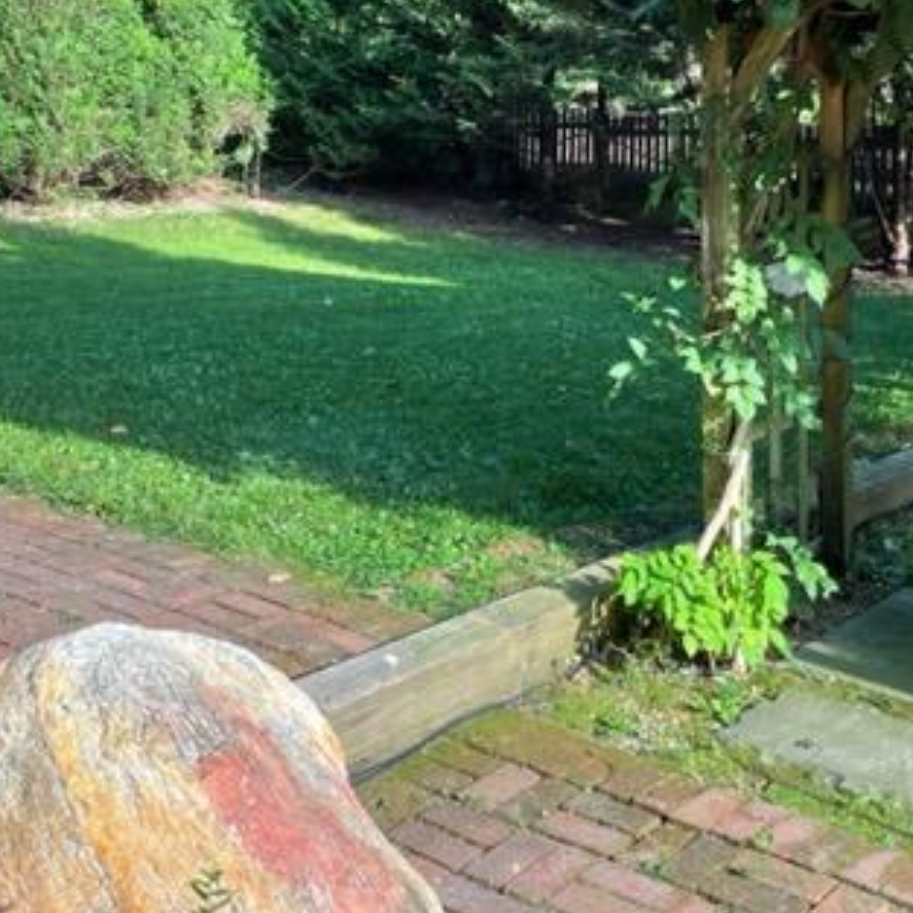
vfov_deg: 35.2
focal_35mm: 47
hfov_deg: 35.9
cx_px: 566
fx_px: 1402
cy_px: 219
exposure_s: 1/278
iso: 32
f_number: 1.6
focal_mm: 4.2
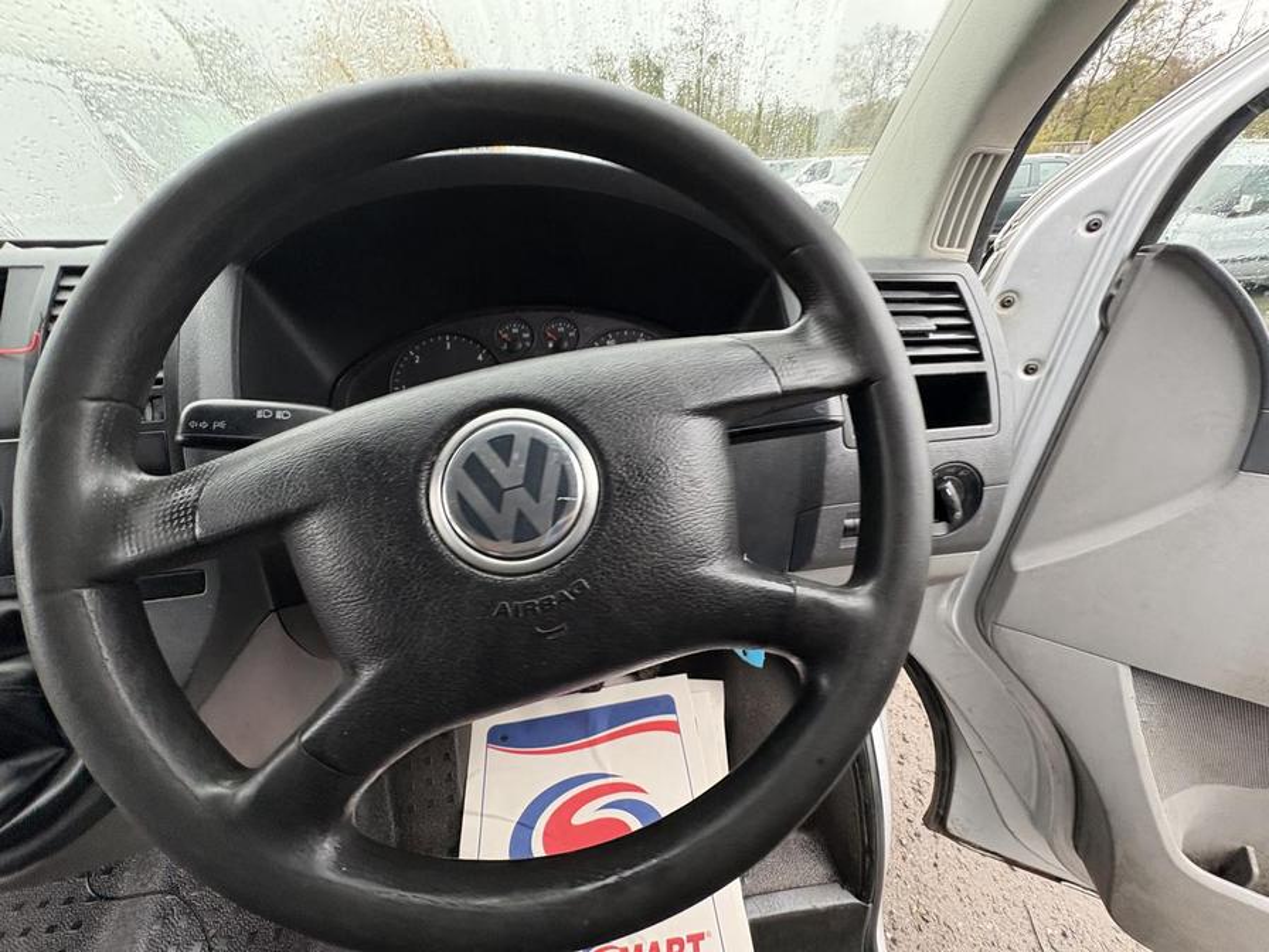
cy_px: 476
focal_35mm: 14
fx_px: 513
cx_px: 634
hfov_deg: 102.1
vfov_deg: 85.7
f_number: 2.2
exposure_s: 1/60
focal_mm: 2.22
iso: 320
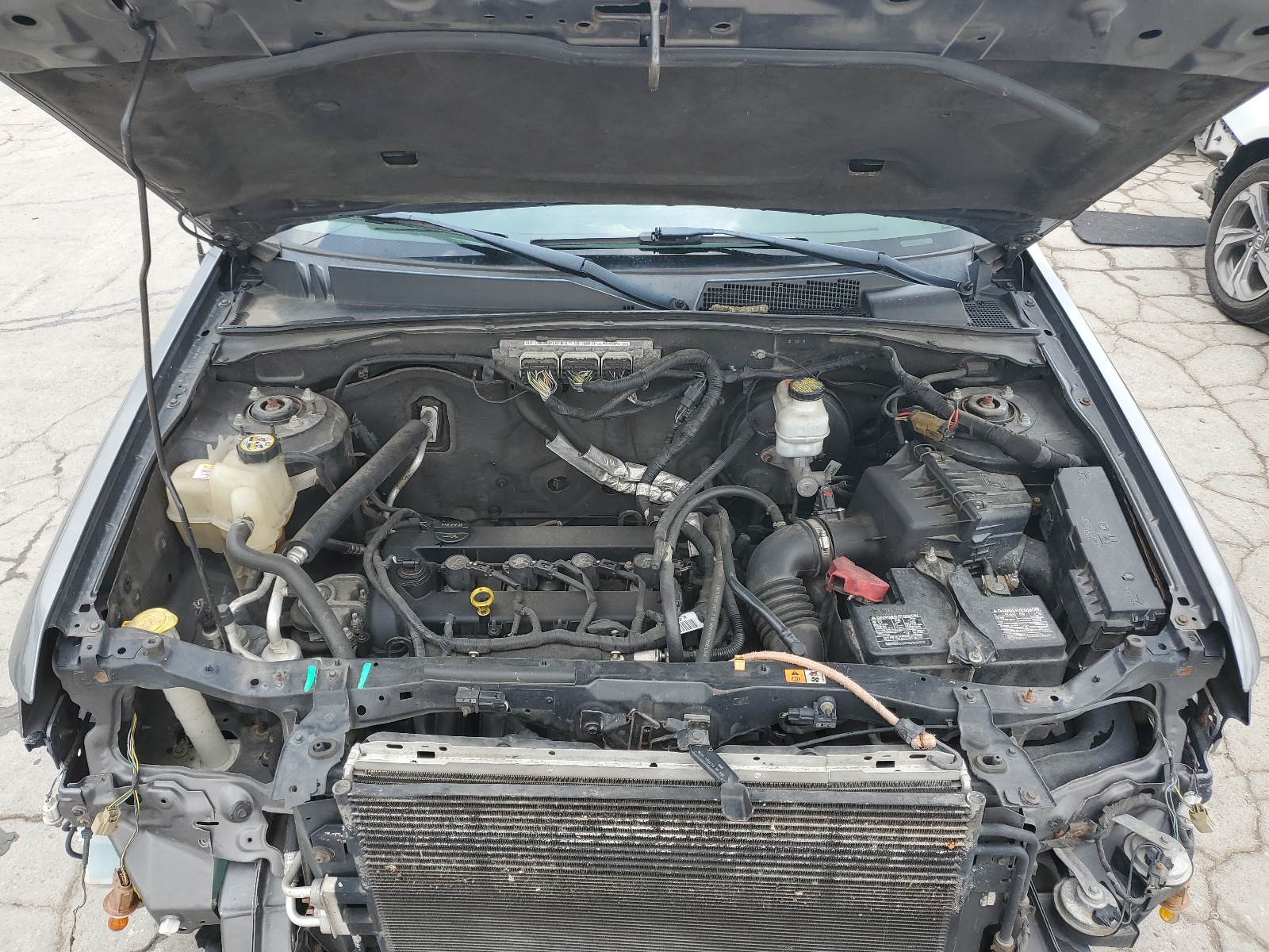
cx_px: 634
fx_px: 953
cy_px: 476
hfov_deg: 67.3
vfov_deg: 53.1
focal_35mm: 26
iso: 50
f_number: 1.5
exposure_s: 1/667
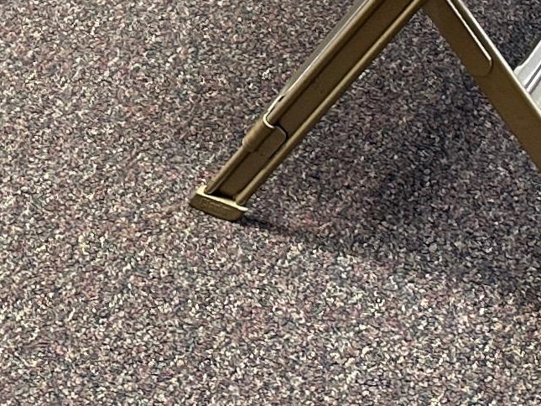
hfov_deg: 13.3
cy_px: -642
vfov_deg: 8.9
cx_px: 90
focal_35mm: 147
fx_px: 2298
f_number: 1.78
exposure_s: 1/60
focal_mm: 6.86
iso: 160
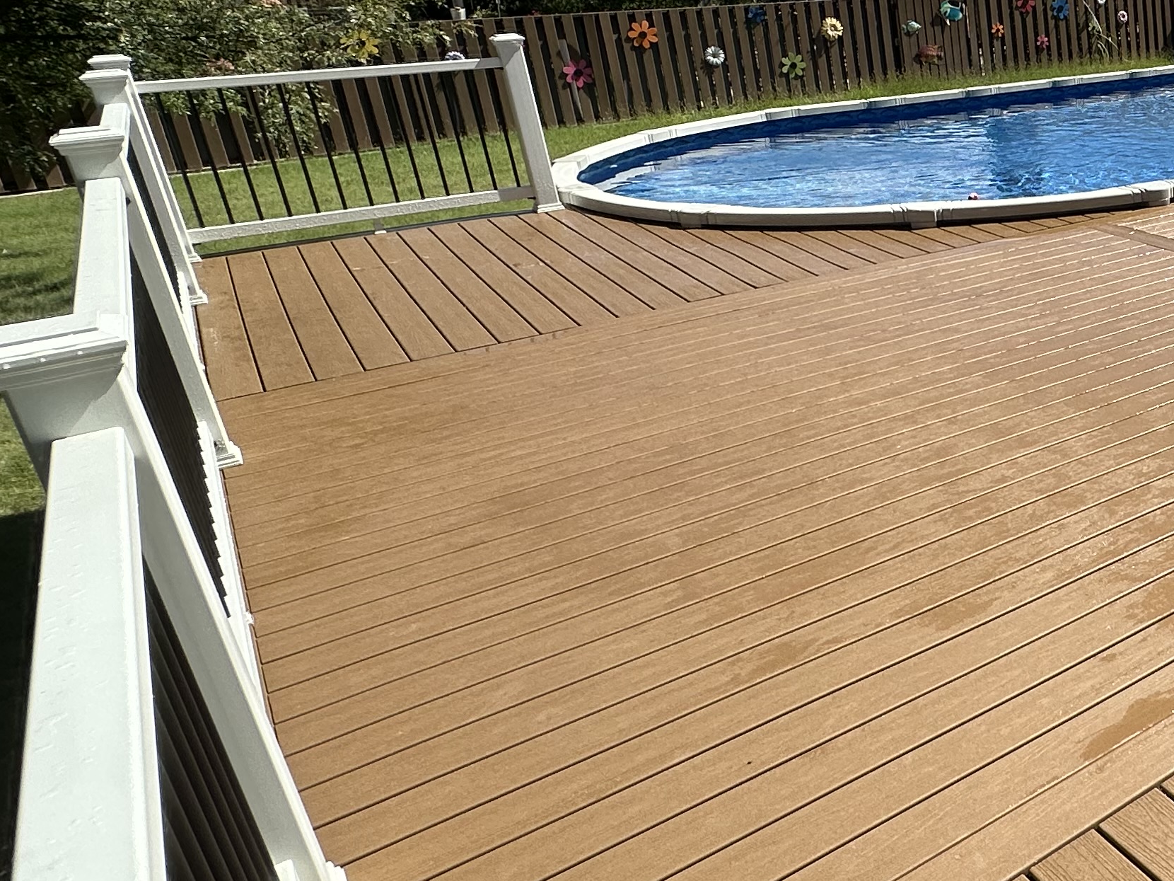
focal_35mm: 34
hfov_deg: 42.2
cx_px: 1301
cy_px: 334
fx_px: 1153
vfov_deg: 41.5
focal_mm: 2.22
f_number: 2.2
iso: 40
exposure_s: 1/1855
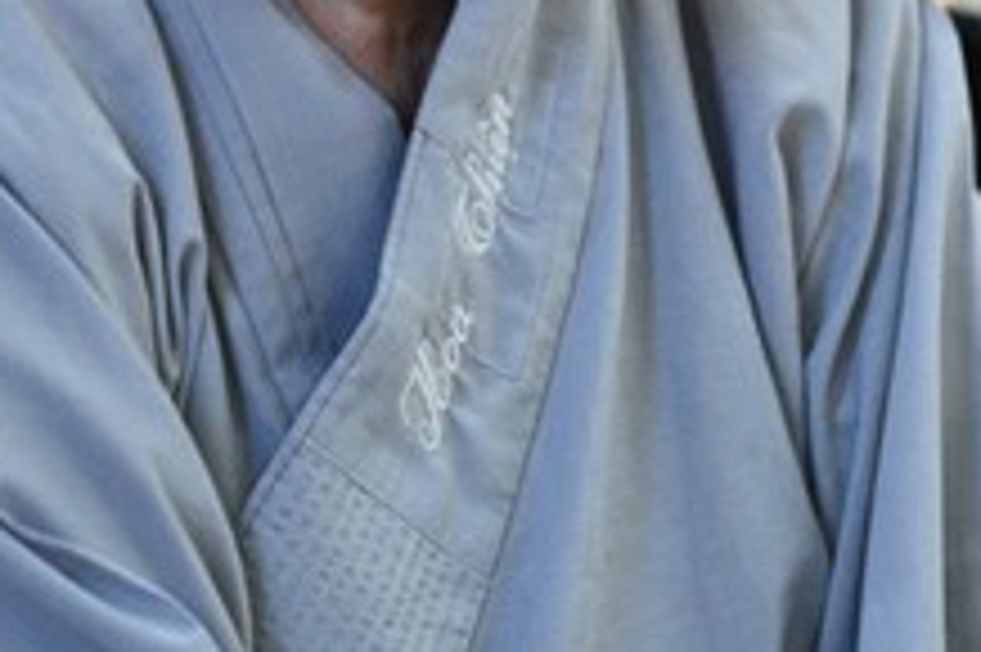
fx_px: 9094
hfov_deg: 6.2
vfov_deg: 4.1
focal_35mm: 334
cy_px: -261
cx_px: 680
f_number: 4
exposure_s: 1/200
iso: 12800
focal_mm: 112
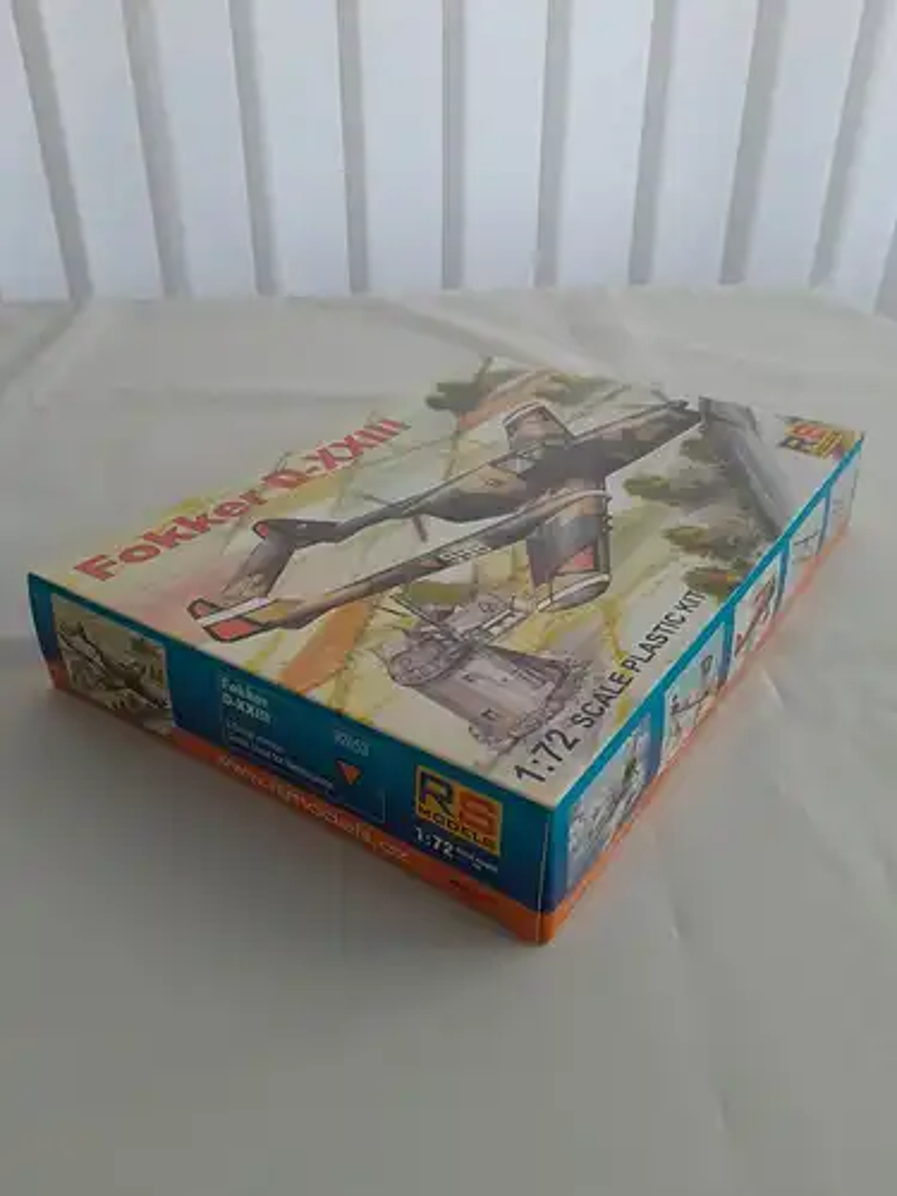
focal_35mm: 26
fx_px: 898
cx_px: 448
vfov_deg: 67.3
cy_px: 598
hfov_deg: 53.1
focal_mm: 4
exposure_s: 1/50
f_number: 1.8
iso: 200
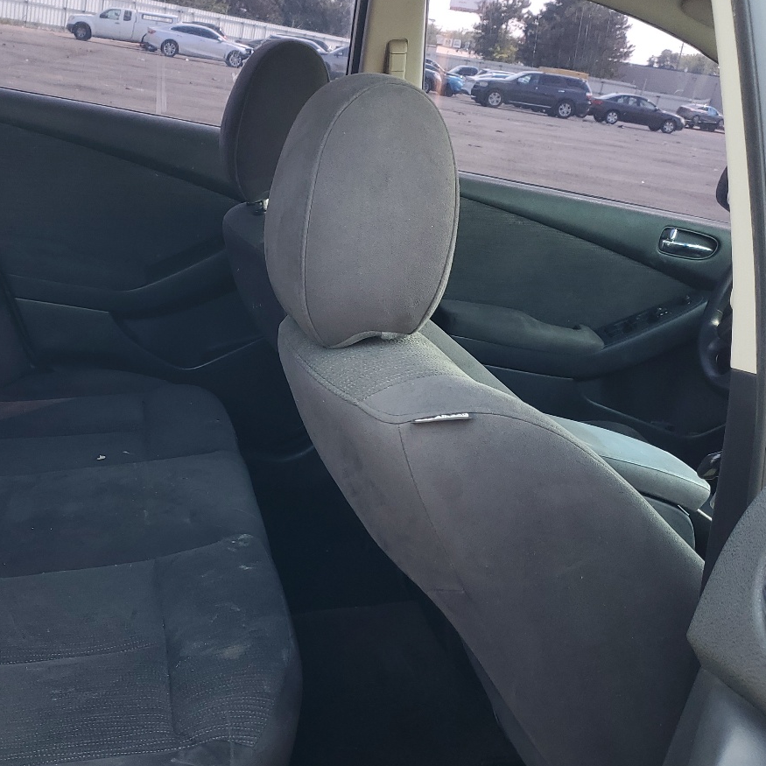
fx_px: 1051
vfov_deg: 40.0
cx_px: 200
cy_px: 387
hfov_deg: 39.1
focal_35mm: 42
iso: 53
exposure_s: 1/120
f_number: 1.5
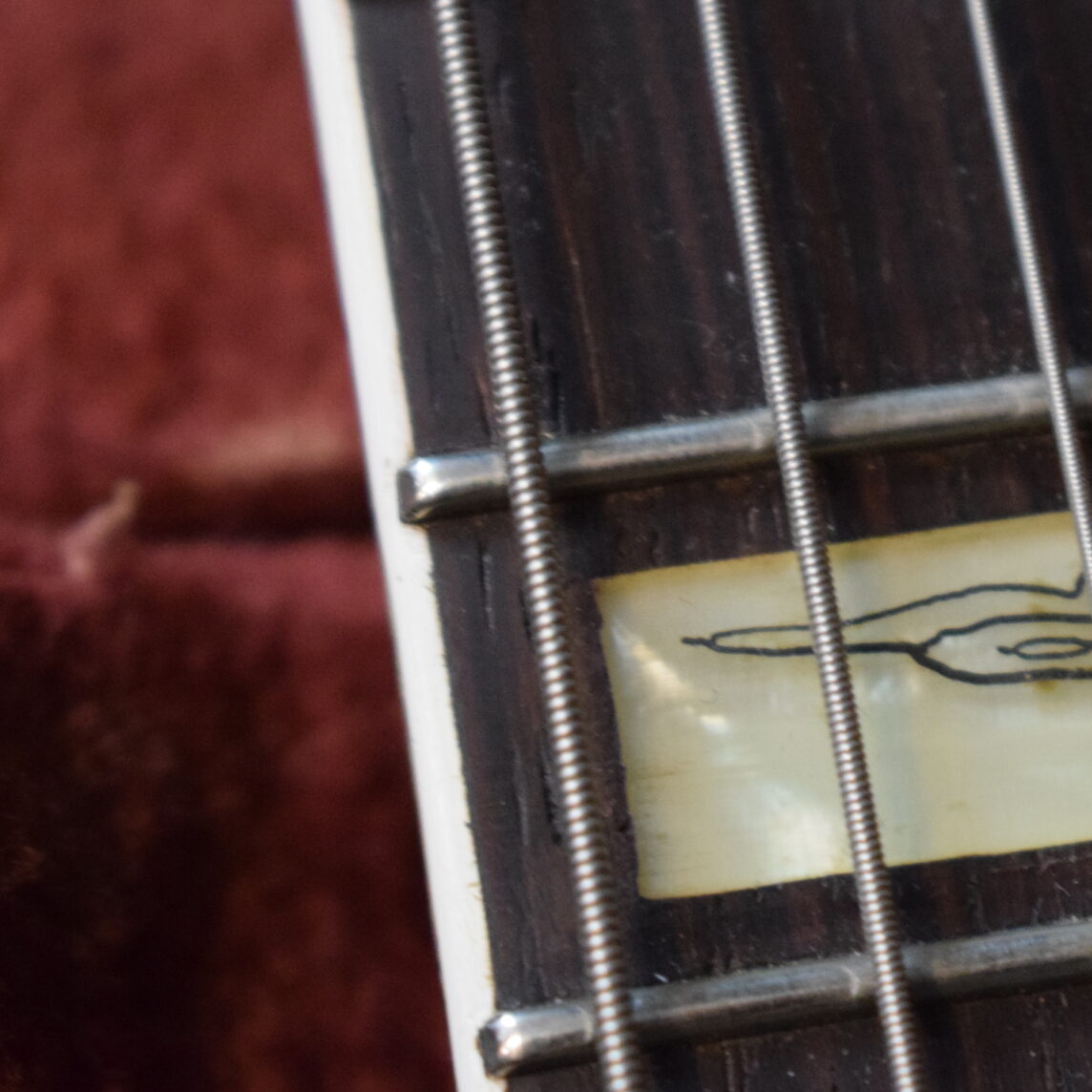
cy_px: 316
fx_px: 5602
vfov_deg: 11.1
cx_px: 1145
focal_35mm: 157
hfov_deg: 11.0
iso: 3200
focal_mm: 55
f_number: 5.6
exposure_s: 1/50
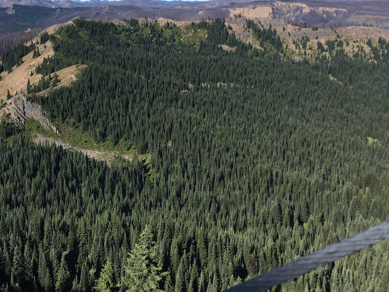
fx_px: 517
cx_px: 121
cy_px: 103
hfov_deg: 40.6
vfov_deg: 31.3
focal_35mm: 46
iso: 25
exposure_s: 1/1709
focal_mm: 4.15
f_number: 2.2
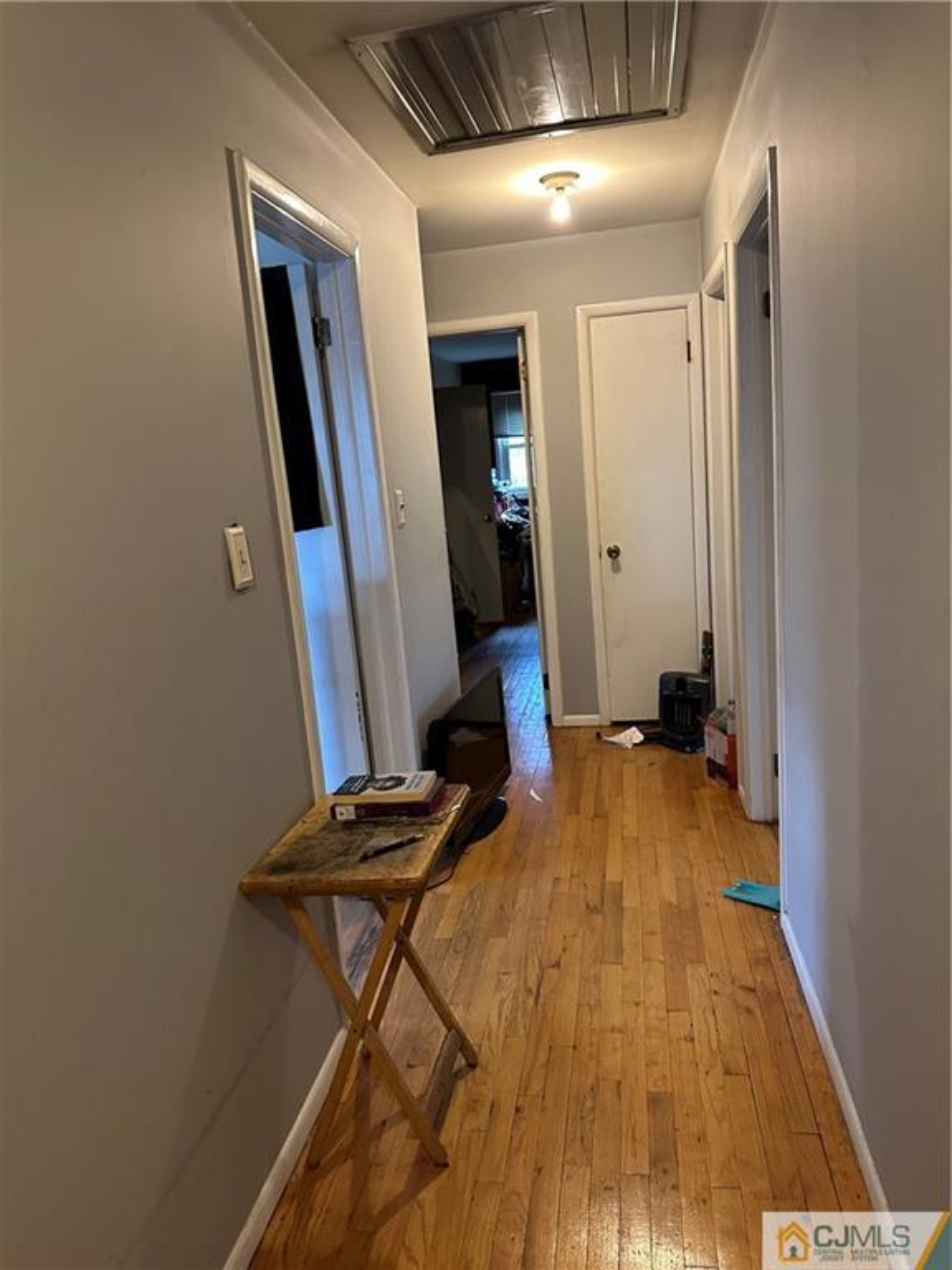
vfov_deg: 71.6
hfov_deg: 56.8
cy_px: 635
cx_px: 476
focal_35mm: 24
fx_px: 880
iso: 500
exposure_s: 1/60
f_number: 1.78
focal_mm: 6.86
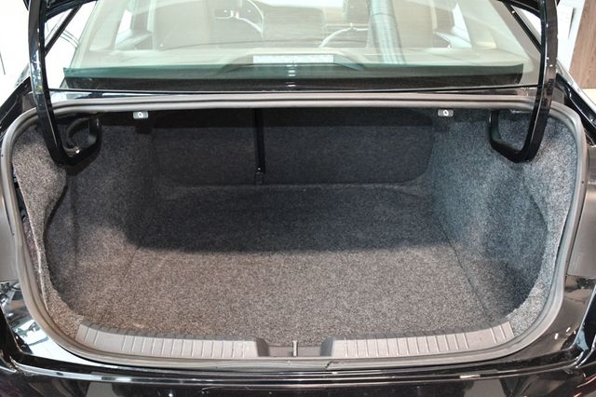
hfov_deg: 53.2
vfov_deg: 36.8
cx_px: 298
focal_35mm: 36
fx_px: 596
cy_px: 198
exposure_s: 1/60
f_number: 6.3
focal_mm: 24
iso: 2500
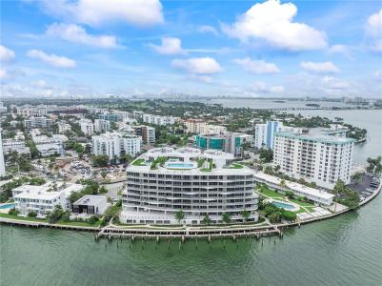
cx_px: 191
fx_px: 265
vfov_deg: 56.7
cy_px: 143
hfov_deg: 71.6
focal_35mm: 24
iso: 110
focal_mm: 12.29
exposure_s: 1/2500
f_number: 2.8
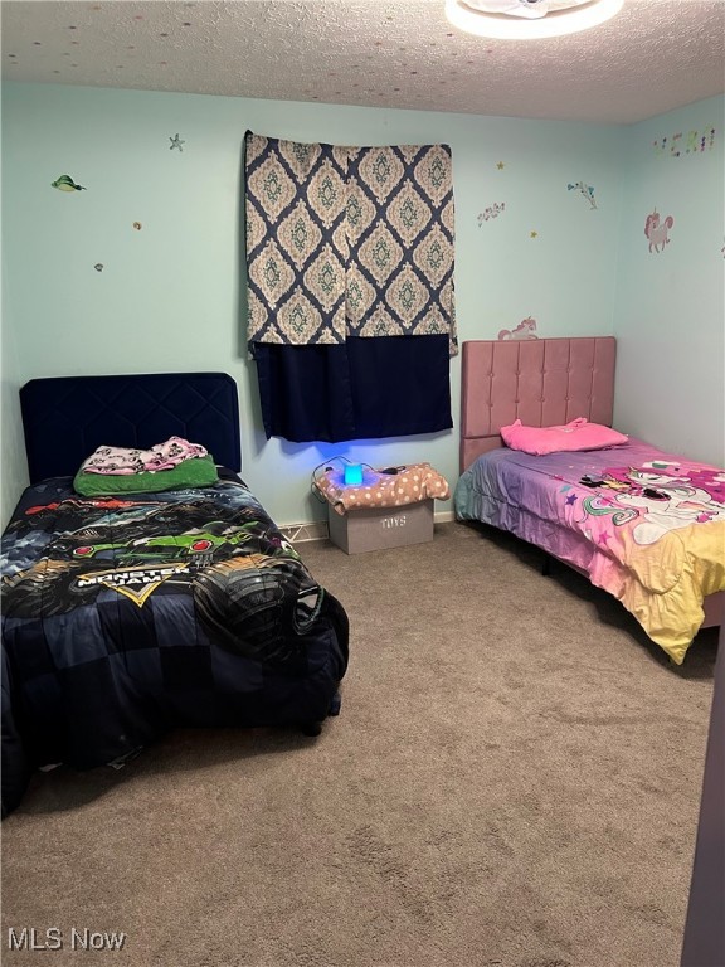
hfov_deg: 53.1
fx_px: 726
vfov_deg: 67.3
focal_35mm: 26
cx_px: 362
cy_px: 484
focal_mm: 5.7
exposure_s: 1/60
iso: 400
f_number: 1.5
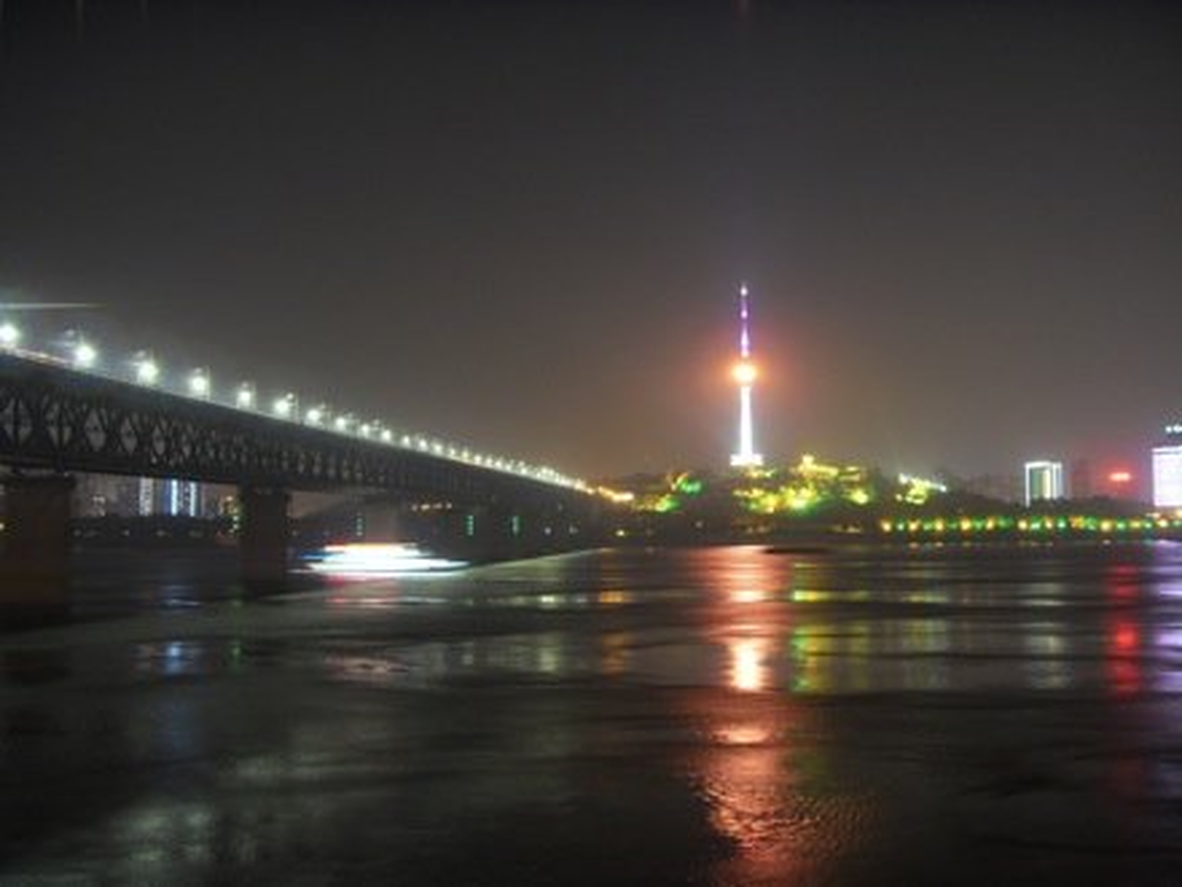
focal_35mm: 39
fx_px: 1332
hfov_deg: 47.9
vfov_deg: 36.8
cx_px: 591
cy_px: 444
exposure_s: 6
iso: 80
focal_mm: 6.6
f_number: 3.5
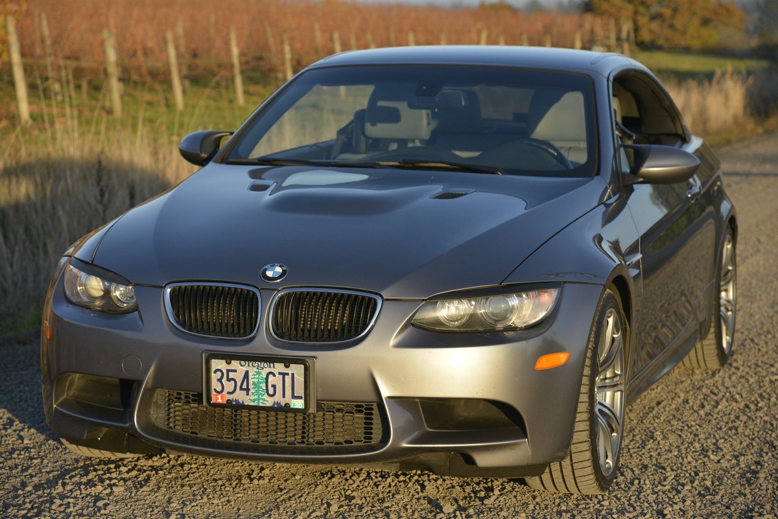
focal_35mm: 98
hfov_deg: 20.8
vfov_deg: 14.0
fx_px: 2119
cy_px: 260
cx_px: 389
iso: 1250
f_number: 6.3
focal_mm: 98
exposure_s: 1/2500
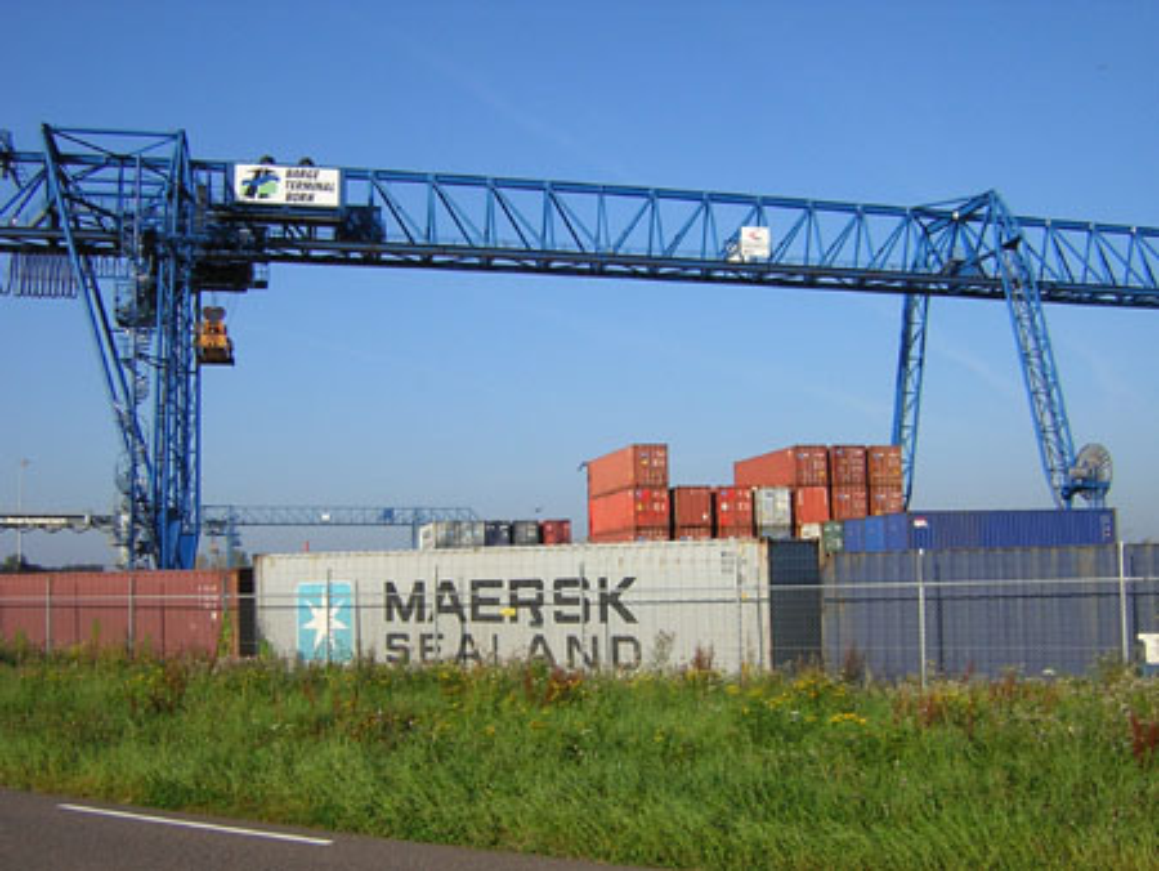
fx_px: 1206
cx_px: 580
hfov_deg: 51.3
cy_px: 436
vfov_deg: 39.7
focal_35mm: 36
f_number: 5.2
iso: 100
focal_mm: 4.7
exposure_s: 1/297
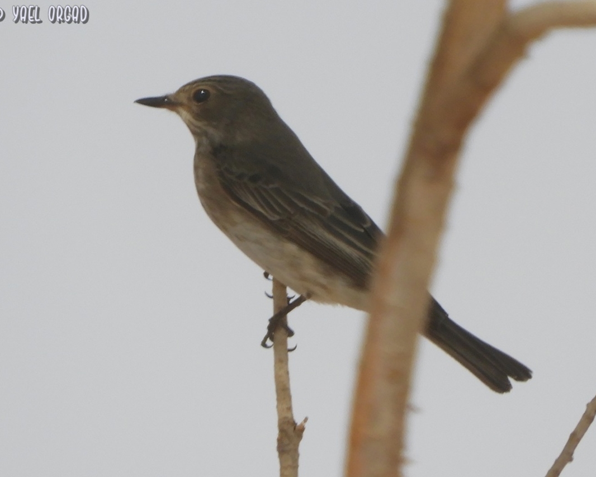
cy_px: 238
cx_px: 306
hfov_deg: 1.9
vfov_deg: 1.5
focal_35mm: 1044
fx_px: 18417
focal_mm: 179.2
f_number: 5.6
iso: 100
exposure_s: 1/640
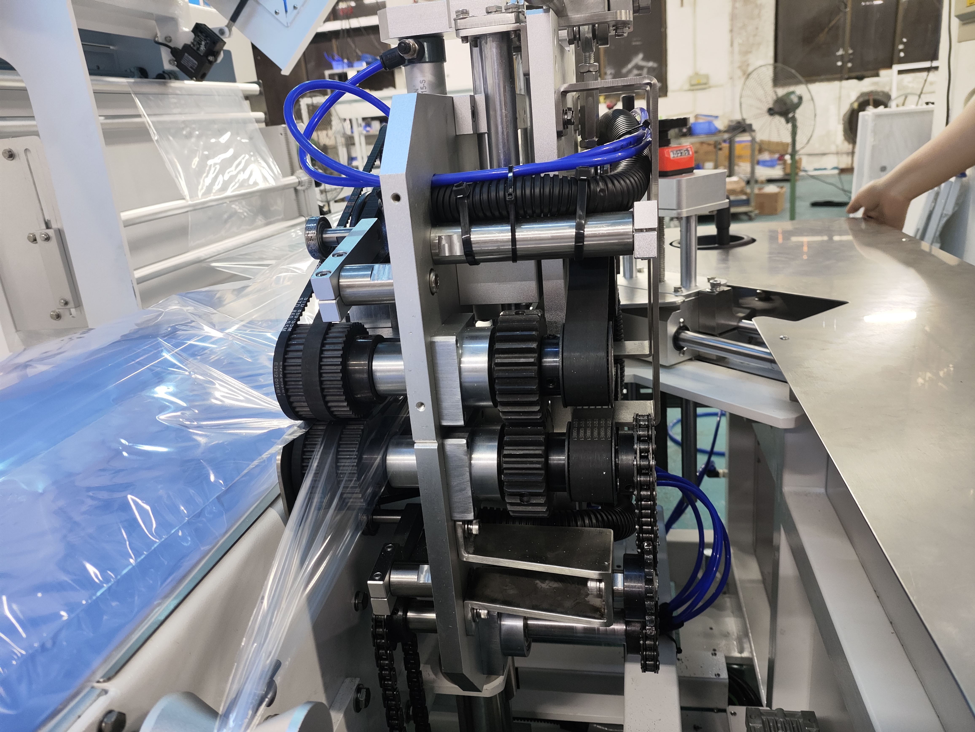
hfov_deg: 69.4
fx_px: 704
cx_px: 488
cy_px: 366
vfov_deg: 54.9
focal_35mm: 25
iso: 247
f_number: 1.79
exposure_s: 1/33.3
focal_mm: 4.71
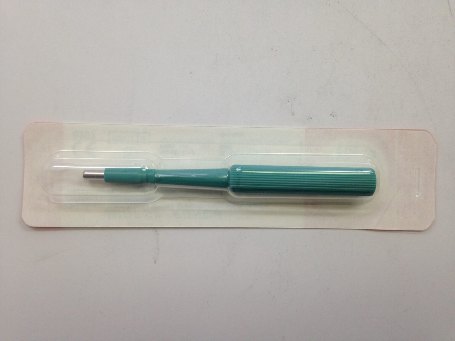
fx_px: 434
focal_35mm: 33
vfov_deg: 42.9
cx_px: 228
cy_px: 170
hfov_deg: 55.4
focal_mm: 4.12
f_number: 2.4
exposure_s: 1/60
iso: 64
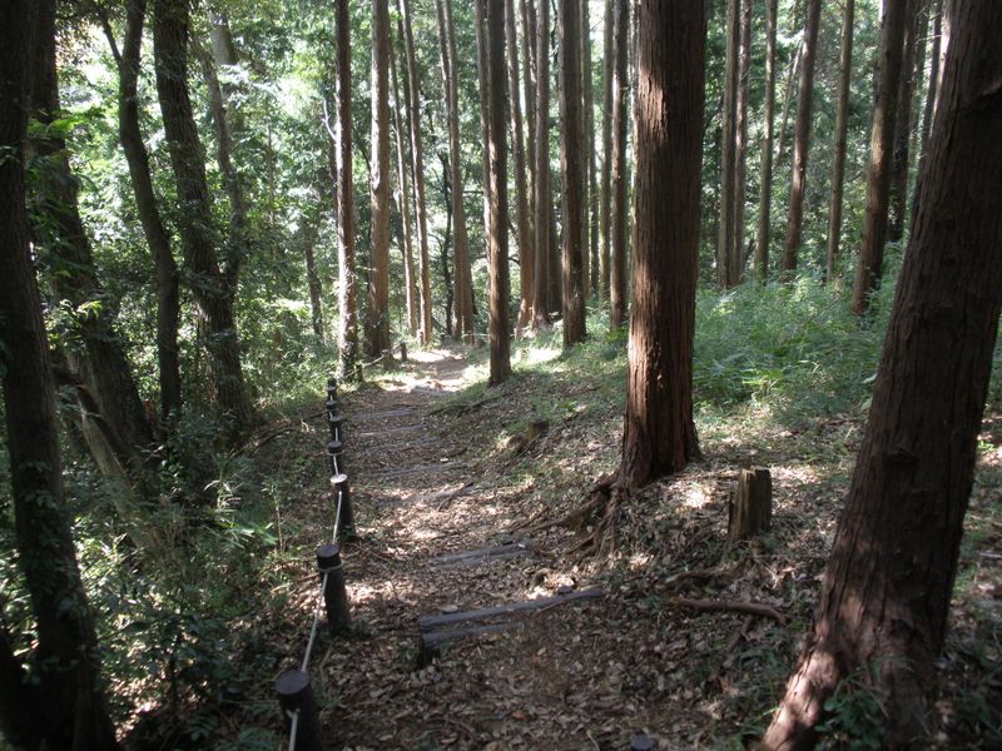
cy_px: 376
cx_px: 501
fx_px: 1071
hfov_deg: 50.1
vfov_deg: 38.7
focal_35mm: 37
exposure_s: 1/30
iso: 100
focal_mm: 6.6
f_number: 3.5
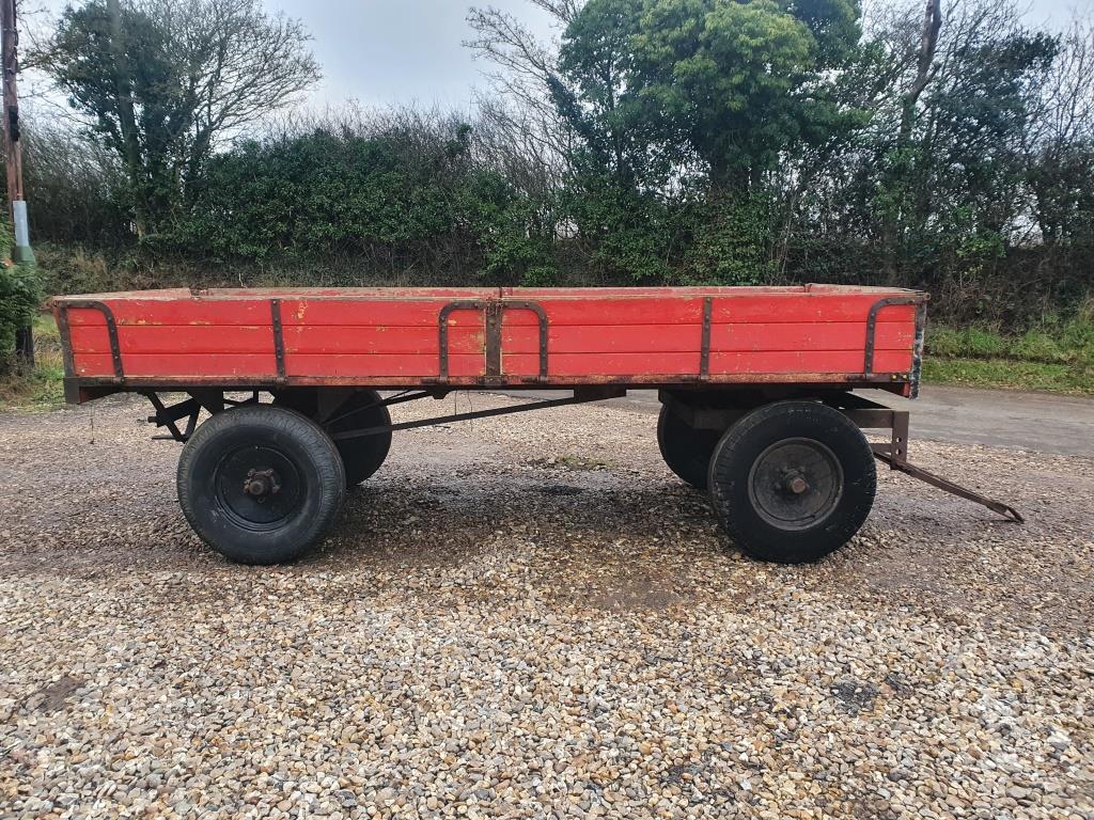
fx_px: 822
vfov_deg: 53.1
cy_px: 410
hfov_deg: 67.3
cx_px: 547
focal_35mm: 26
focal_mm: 4.32
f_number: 2.4
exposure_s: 1/100
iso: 160
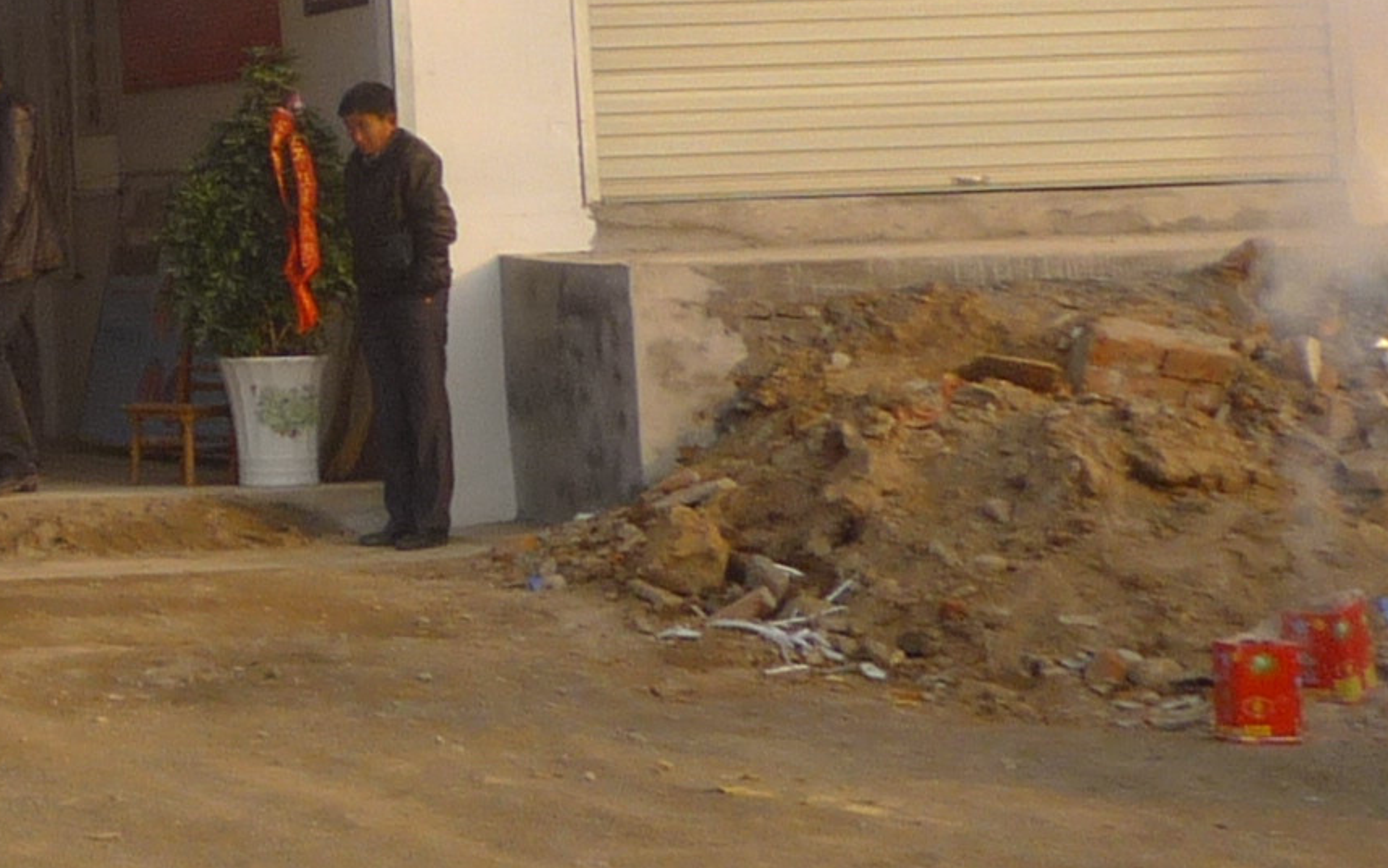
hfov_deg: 14.4
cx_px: -848
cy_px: -423
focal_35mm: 133
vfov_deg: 9.6
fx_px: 5033
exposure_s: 1/640
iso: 100
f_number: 2.8
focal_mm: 5.5
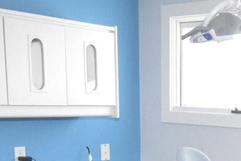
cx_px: 250
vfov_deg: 17.7
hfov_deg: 26.0
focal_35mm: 73
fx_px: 490
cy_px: 193
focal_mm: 11
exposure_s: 1/200
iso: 2500
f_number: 9
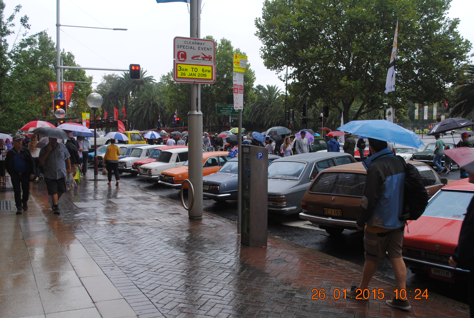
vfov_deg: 37.0
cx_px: 237
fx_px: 475
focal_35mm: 36
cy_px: 159
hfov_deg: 53.0
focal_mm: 24
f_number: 5.6
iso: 200
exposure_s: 1/125
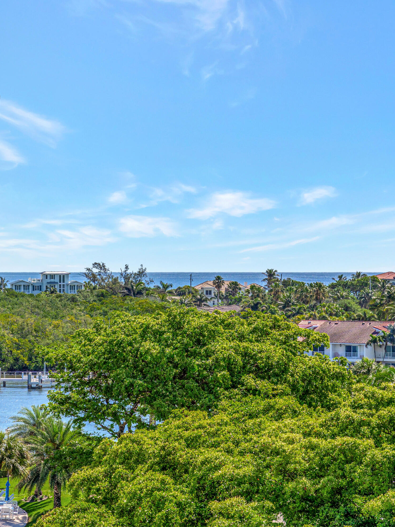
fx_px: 1567
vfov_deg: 19.1
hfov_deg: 14.3
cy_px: 262
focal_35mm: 103
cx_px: 117
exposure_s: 1/5000
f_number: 8
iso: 320
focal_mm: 71
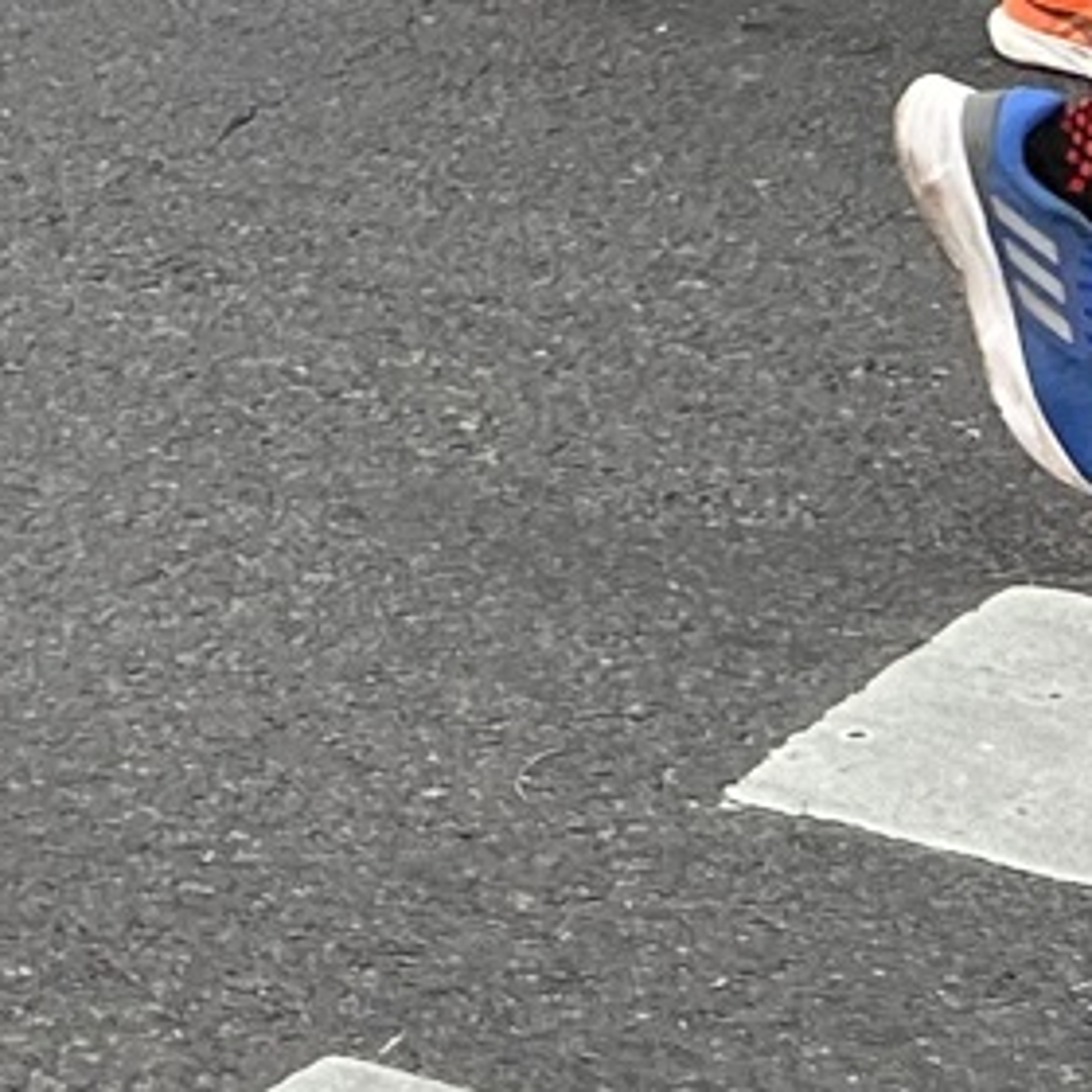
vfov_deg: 9.4
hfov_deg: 9.7
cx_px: -1026
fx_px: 5996
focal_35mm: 168
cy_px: -1459
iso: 40
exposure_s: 1/220
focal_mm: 5.7
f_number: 1.5
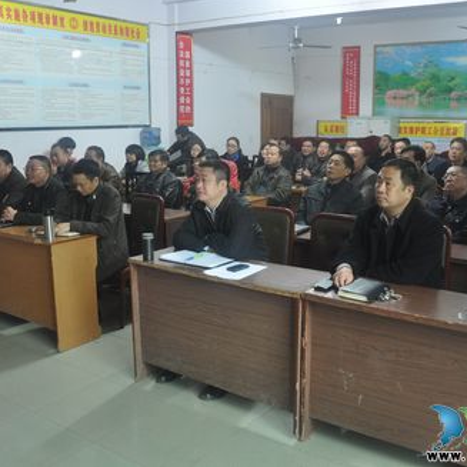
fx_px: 534
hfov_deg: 47.2
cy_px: 231
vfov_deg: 47.2
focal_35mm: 35
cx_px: 254
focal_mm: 18
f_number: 4
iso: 800
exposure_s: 1/15
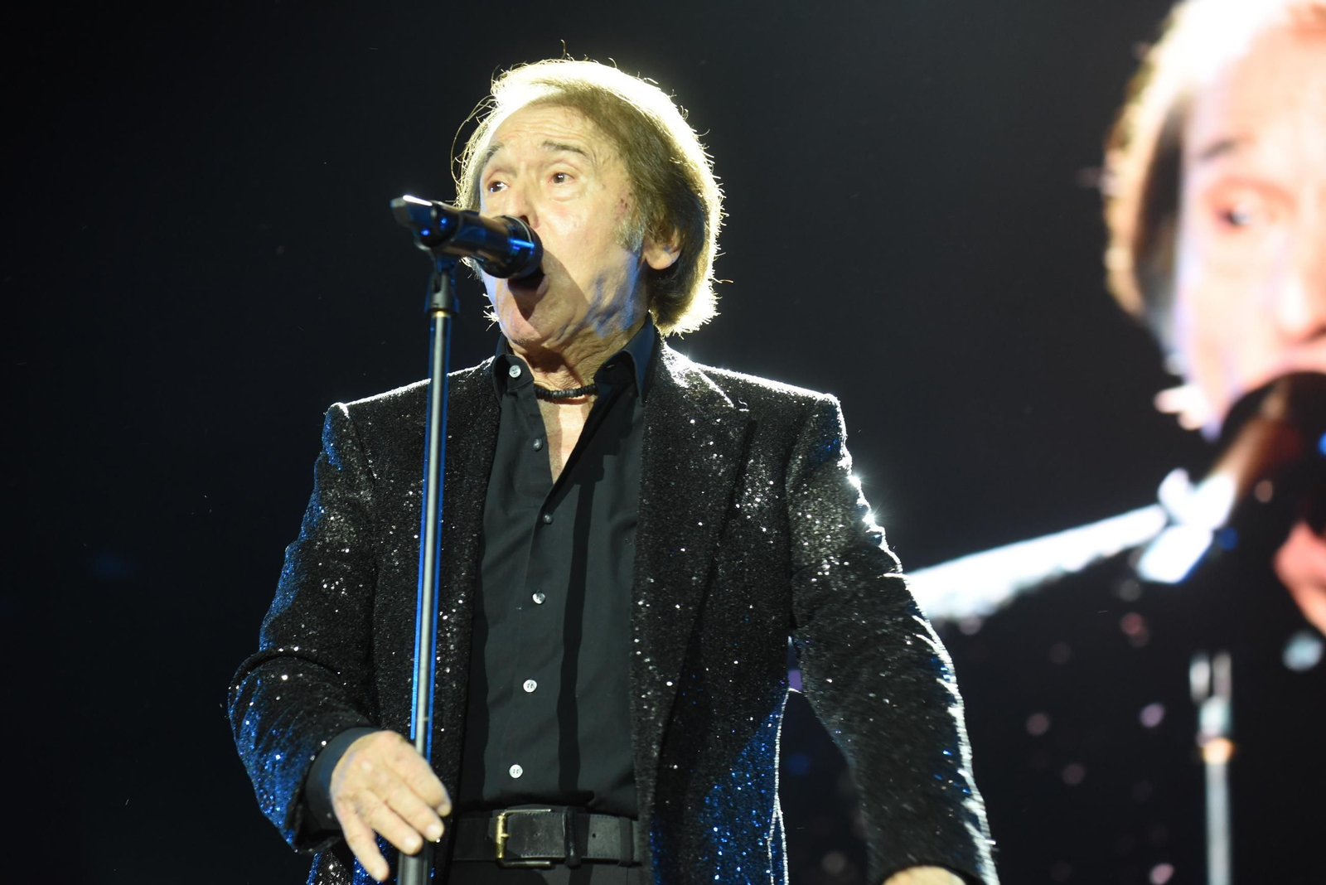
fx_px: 4421
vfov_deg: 11.4
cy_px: 442
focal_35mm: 120
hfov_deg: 17.1
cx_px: 663
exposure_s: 1/100
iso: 2200
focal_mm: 120
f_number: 4
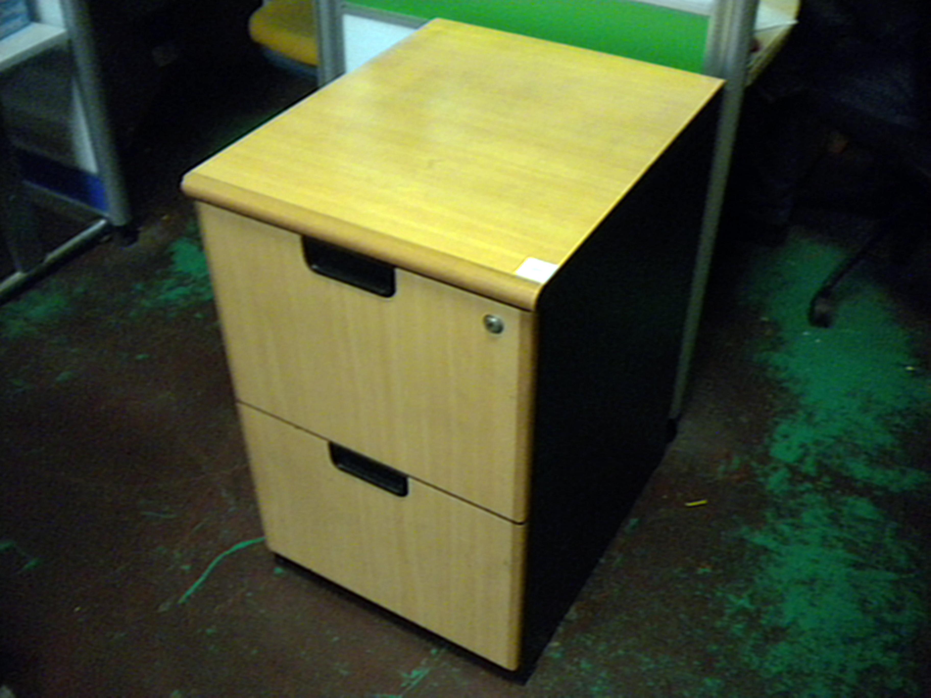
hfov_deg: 52.6
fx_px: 941
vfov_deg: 40.7
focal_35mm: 35
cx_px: 466
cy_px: 349
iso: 400
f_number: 3.1
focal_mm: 6.3
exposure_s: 1/23.3
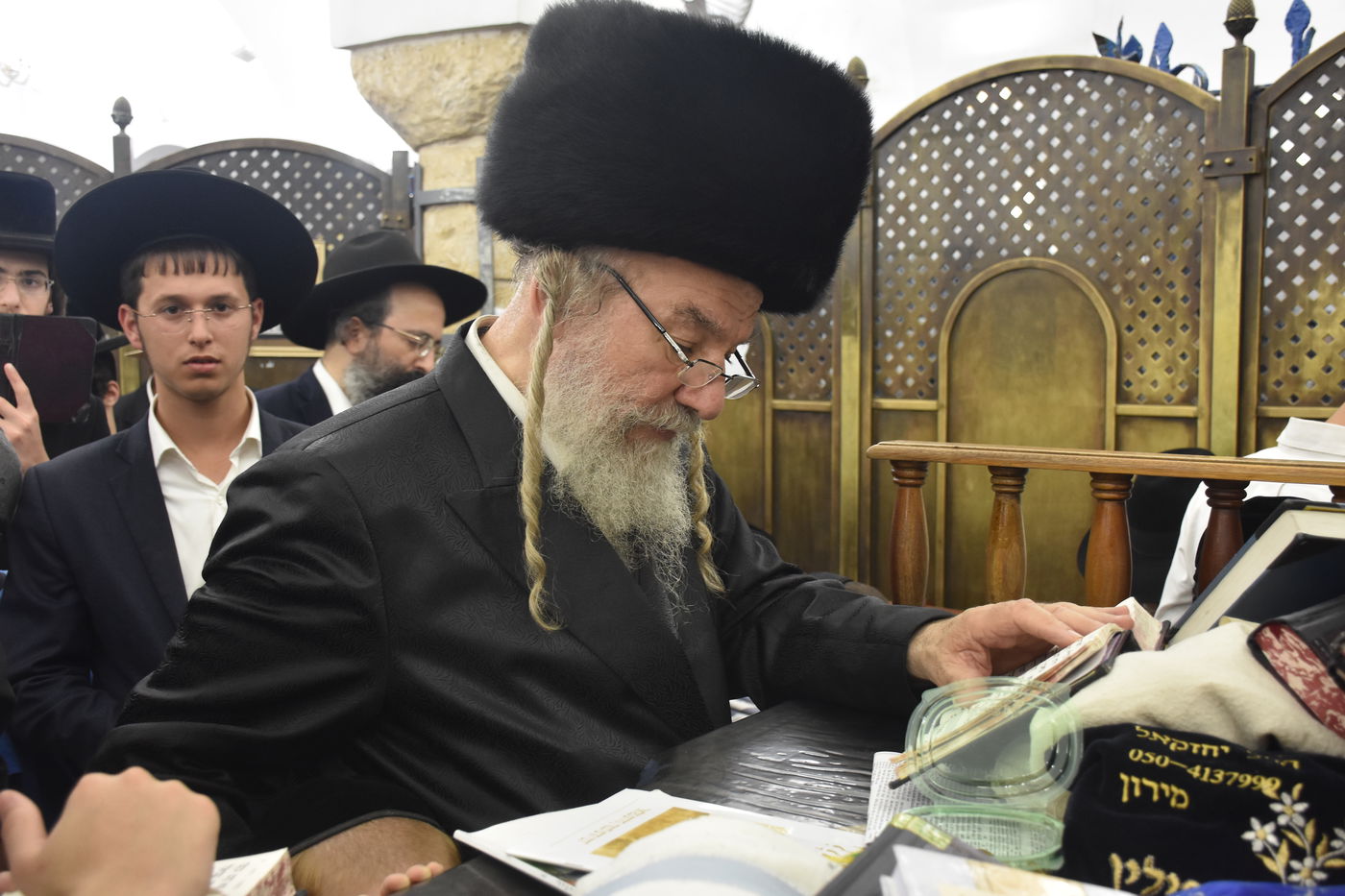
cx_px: 672
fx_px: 1345
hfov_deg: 53.1
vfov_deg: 36.9
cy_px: 448
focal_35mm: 36
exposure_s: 1/80
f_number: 5.6
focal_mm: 24
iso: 1250
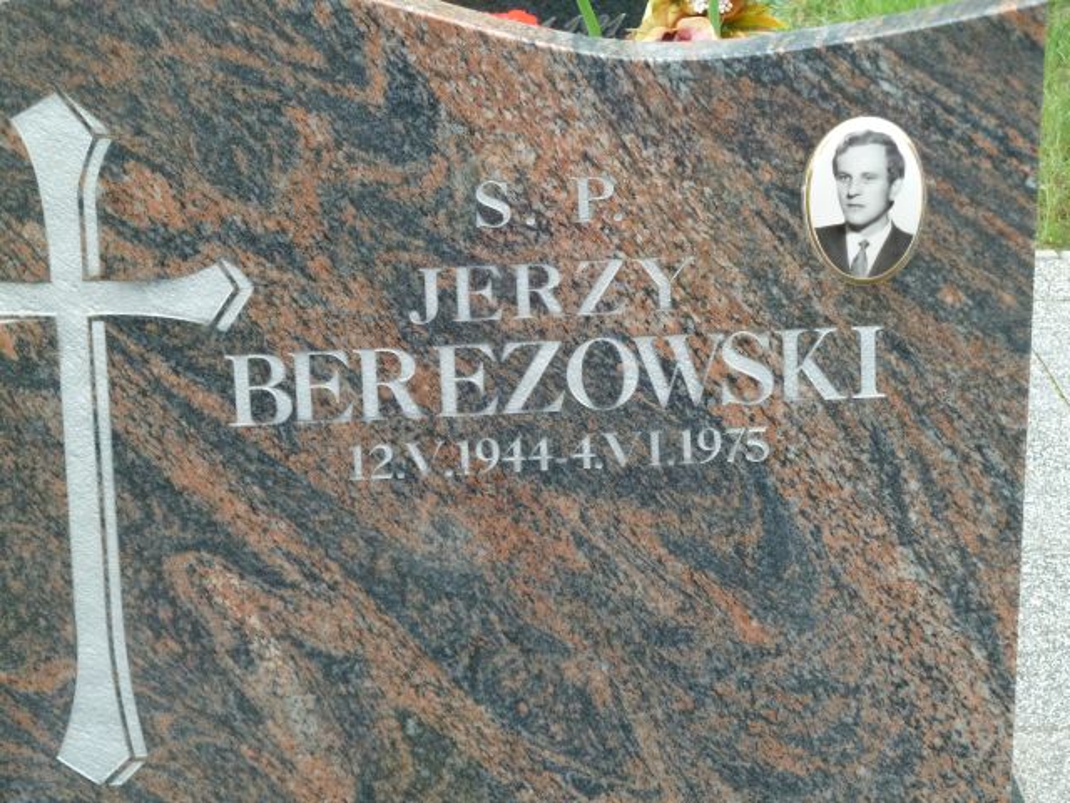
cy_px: 402
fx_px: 3678
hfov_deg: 16.6
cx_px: 535
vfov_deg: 12.5
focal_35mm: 119
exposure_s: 1/200
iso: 320
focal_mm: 19.5
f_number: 4.4
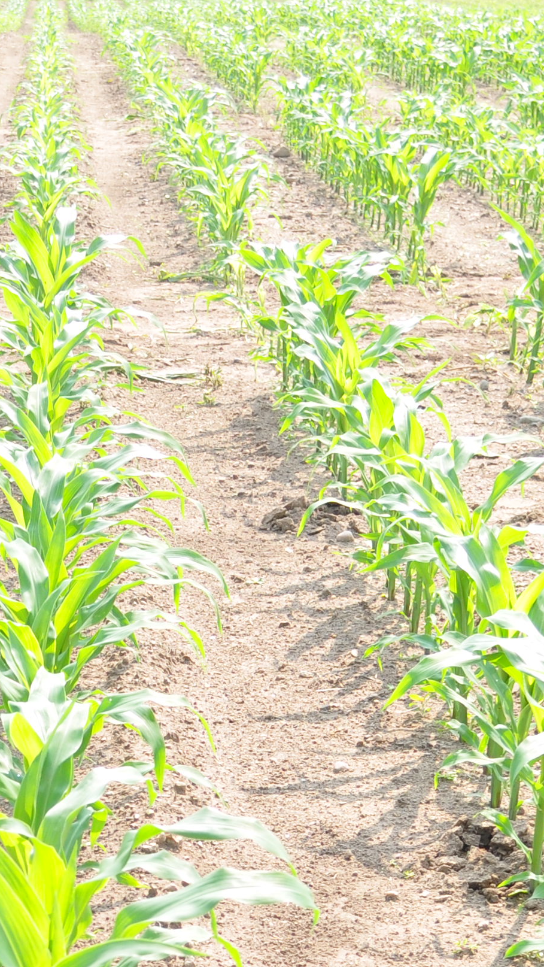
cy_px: 846
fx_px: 2563
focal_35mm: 100
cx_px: 12
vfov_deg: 21.0
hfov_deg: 12.0
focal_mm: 24
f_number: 10
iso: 200
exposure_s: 1/250
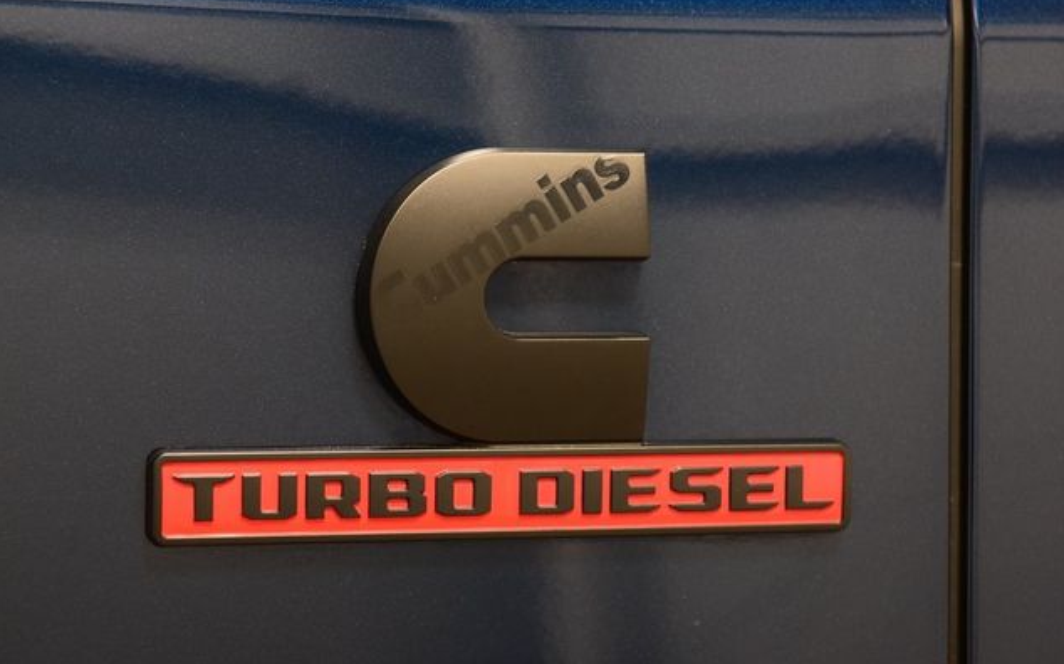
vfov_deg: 12.1
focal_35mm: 108
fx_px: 3131
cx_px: 530
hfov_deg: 19.3
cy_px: 353
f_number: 5
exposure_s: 1/30
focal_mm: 70
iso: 1600
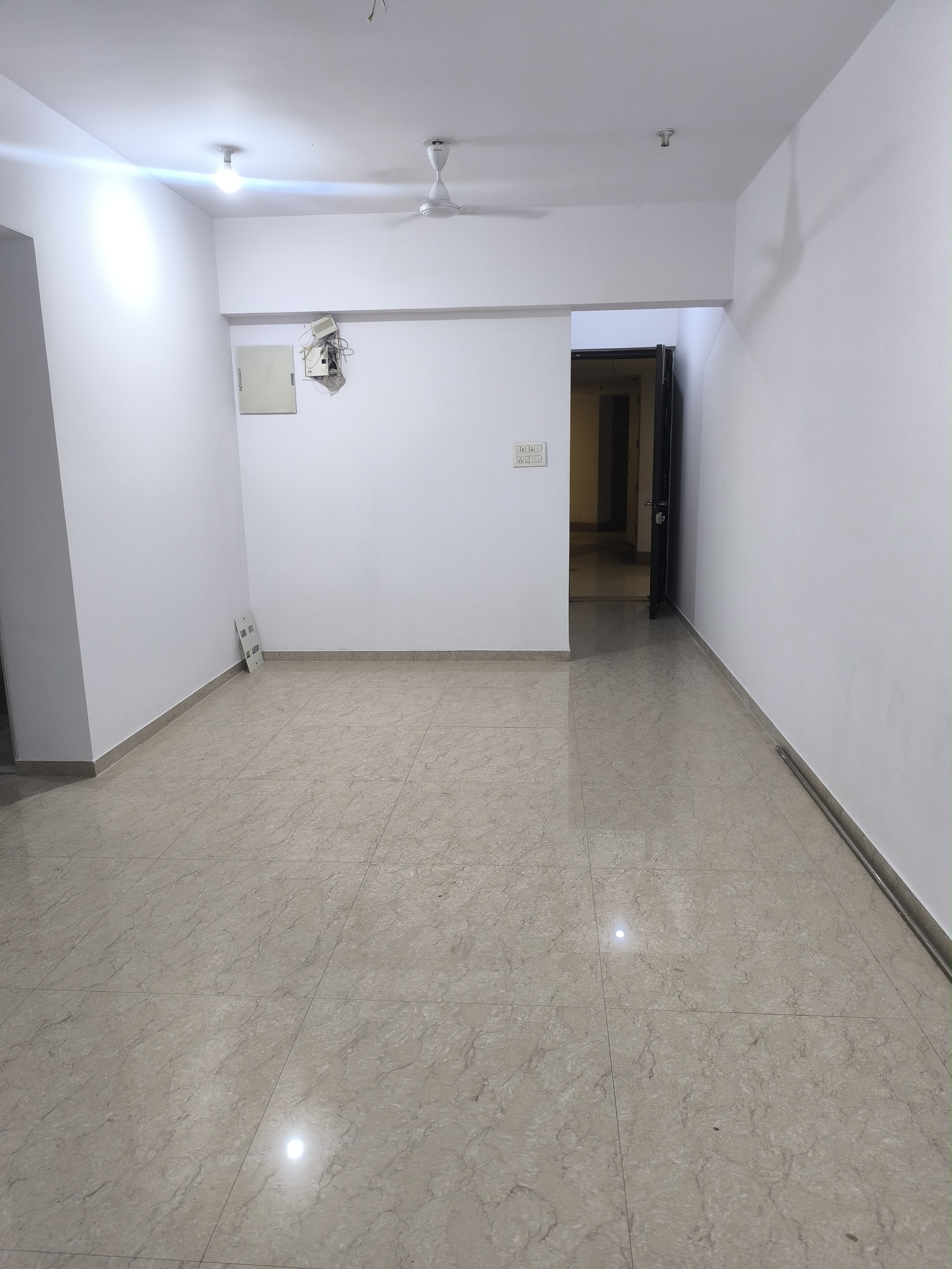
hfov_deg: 58.9
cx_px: 476
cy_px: 634
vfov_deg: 73.9
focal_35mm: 23
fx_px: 843
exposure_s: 1/100
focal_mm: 6.14
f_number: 1.65
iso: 640
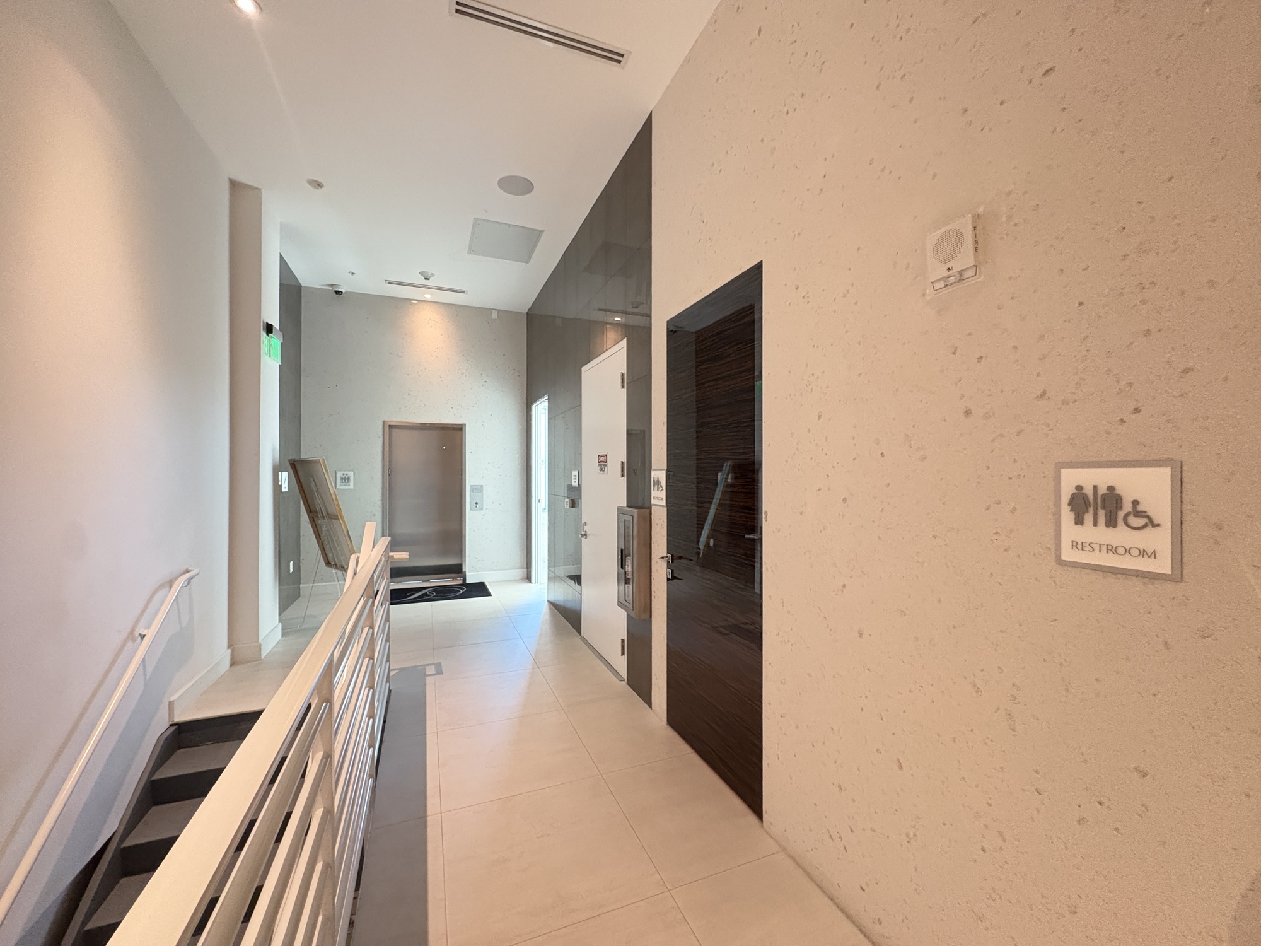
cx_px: 630
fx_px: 510
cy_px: 473
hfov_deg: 102.1
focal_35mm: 14
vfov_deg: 85.7
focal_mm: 2.22
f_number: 2.2
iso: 800
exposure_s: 1/60
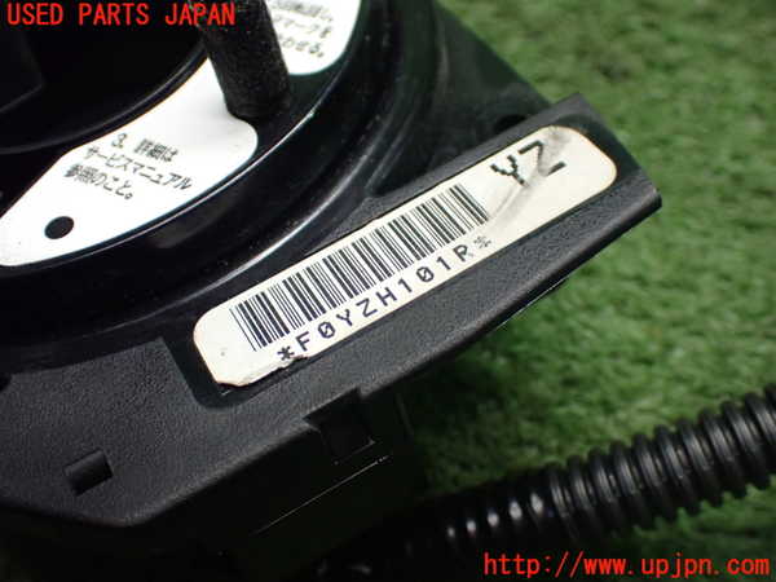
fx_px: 1054
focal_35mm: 47
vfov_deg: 30.9
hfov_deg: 40.4
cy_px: 291
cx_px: 388
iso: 800
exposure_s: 1/60
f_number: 3.1
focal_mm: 8.4
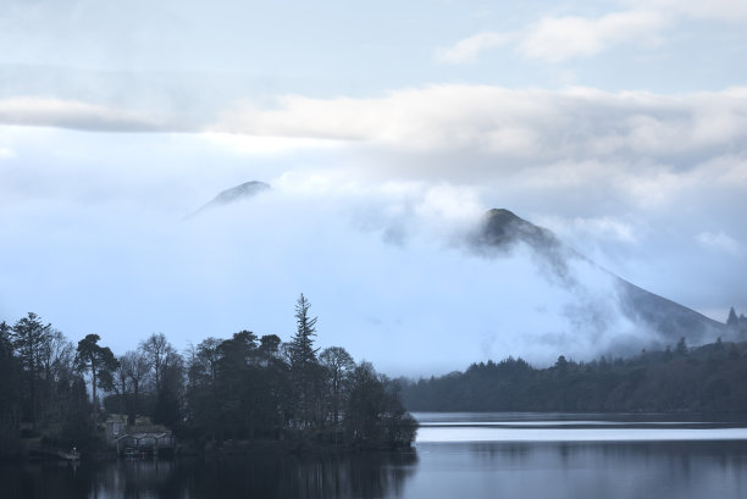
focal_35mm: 105
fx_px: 2180
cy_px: 250
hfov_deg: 19.4
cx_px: 374
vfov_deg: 13.1
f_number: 8
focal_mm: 105
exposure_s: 1/100
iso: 100
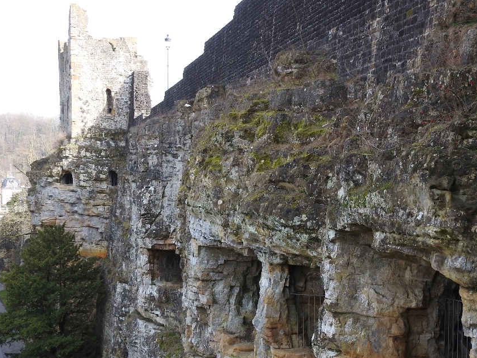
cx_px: 309
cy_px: 241
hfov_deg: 27.3
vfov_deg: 20.6
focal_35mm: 71
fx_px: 979
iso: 100
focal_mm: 9
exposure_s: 1/200
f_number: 4
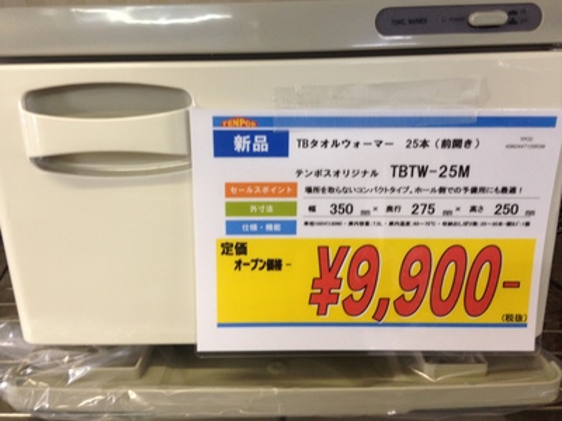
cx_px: 281
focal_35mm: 33
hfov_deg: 55.4
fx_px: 536
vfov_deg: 42.9
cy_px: 210
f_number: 2.4
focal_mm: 4.12
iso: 125
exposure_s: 1/20
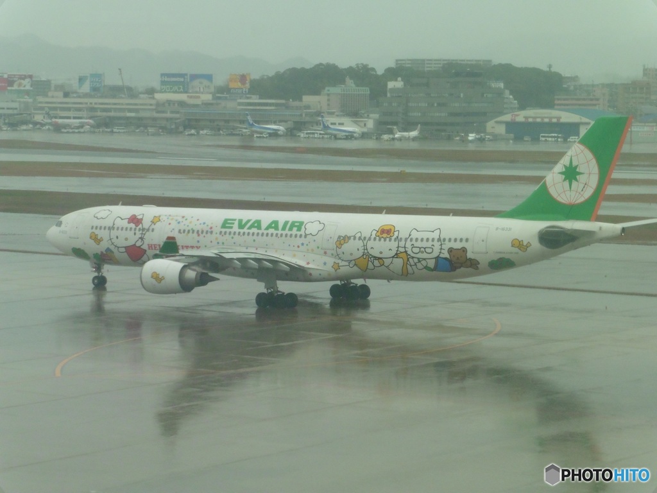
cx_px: 328
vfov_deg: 12.1
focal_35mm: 122
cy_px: 246
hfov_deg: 16.1
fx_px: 2316
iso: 400
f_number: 5.4
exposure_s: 1/500
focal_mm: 21.8
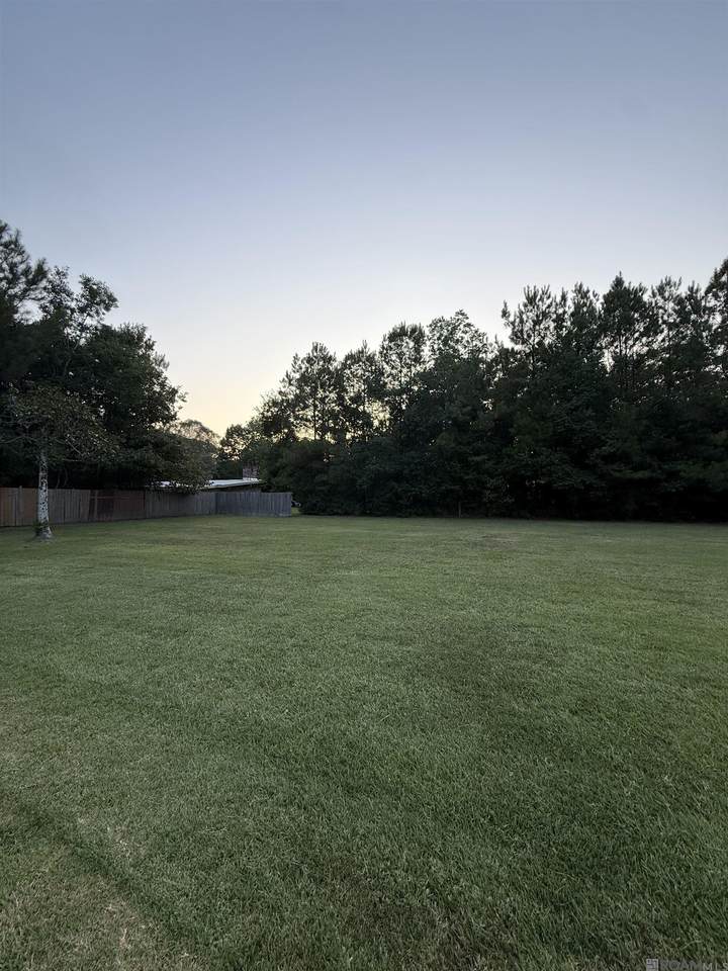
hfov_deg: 85.7
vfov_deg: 102.1
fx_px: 393
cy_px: 486
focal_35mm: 14
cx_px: 364
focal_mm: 2.22
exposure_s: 1/189
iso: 64
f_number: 2.2
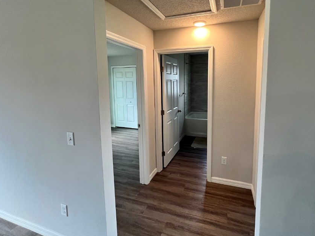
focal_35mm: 16
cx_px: 178
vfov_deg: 77.3
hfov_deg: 94.0
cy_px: 96
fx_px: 146
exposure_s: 1/120
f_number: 1.8
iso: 200
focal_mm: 1.57
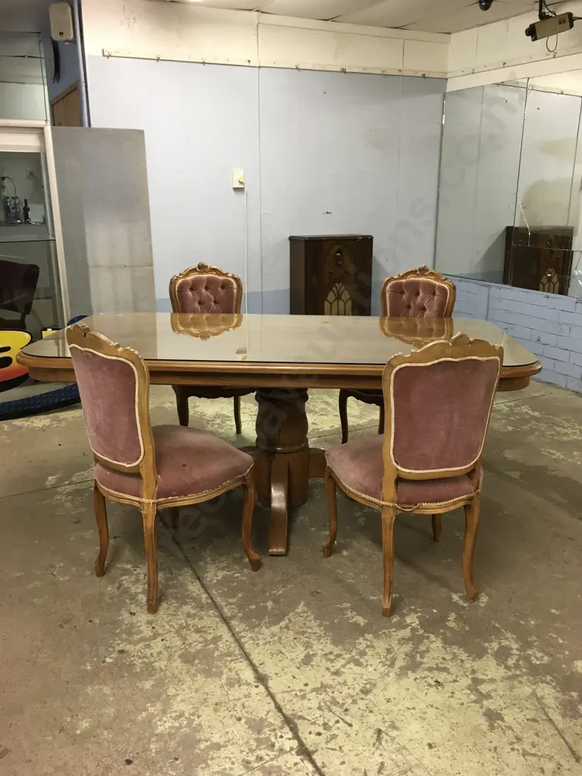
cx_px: 291
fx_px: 650
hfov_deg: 48.2
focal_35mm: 29
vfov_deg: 61.7
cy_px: 388
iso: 80
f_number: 2.2
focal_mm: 4.15
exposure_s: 1/33
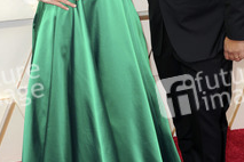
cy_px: 34
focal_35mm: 122
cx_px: 111
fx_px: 827
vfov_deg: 11.2
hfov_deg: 16.8
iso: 1000
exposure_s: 1/250
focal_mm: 65
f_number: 6.3
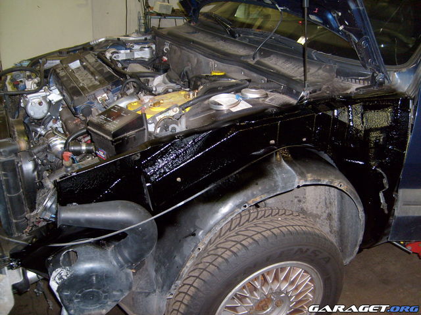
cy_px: 158
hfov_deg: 52.6
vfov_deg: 40.7
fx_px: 426
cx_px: 210
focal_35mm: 35
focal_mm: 5.8
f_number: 2.8
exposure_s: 1/45
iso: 100
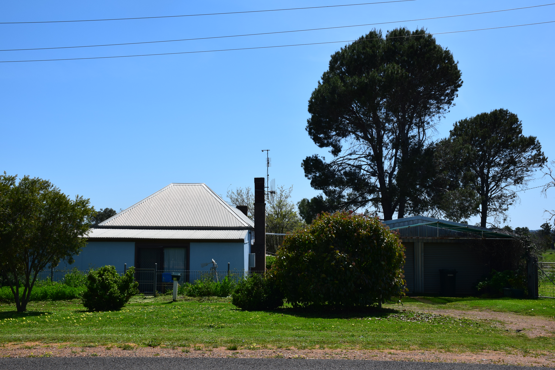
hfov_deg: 49.6
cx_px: 278
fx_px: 601
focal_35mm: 39
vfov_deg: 34.2
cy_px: 185
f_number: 11
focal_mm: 26
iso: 280
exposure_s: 1/500
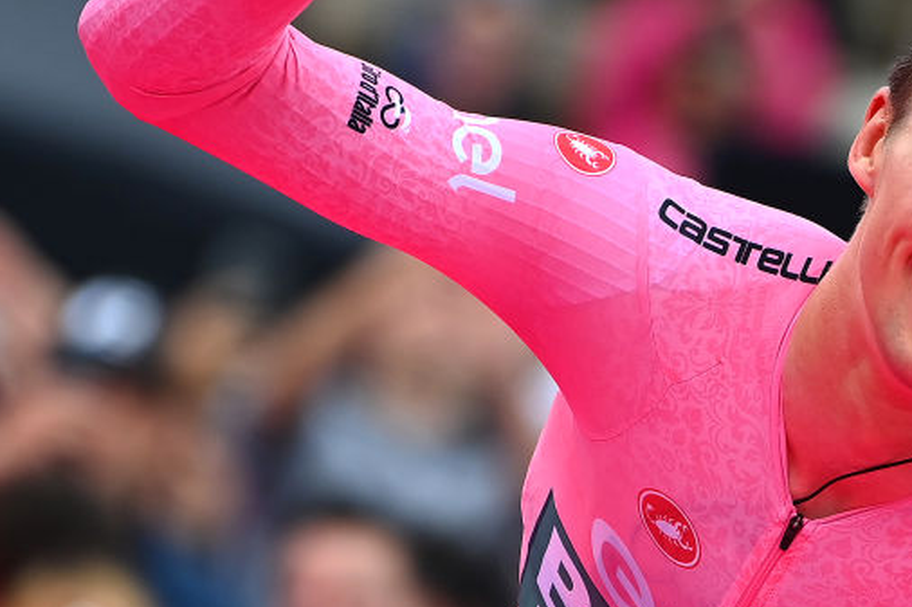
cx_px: 620
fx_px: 10256
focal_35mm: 405
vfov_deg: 3.4
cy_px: 338
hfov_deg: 5.1
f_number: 3.2
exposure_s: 1/2500
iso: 500
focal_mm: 200
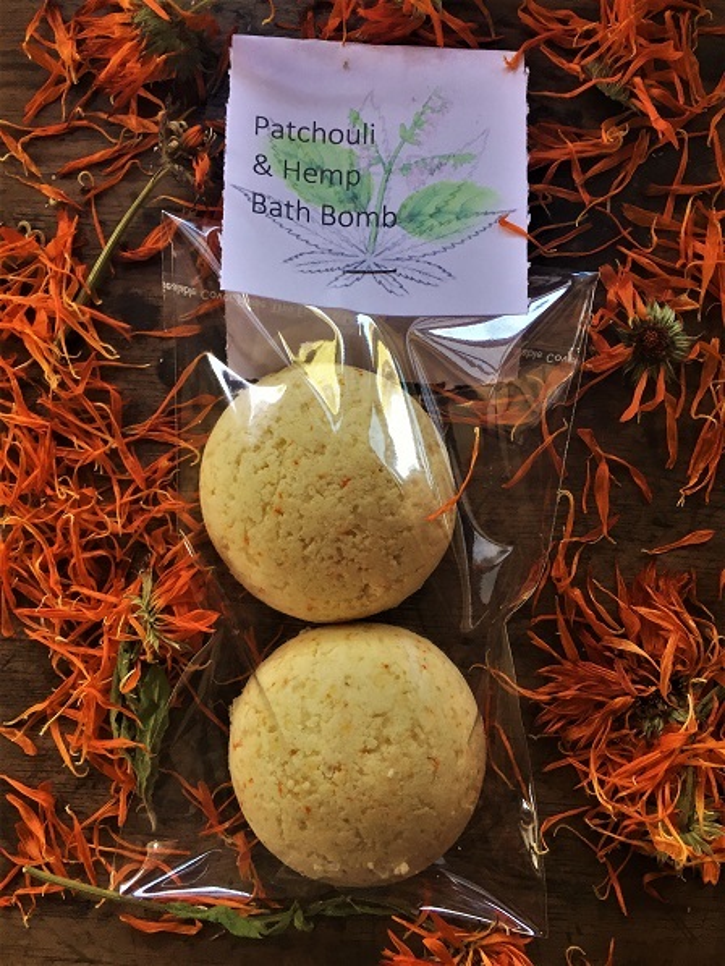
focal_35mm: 29
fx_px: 810
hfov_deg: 48.2
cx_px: 362
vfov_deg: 61.6
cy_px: 483
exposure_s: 1/33
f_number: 2.2
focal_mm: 4.15
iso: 40
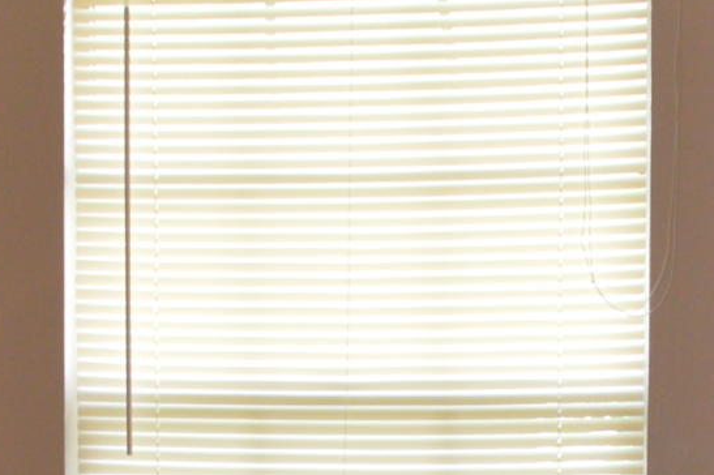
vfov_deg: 9.1
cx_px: 354
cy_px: 673
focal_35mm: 148
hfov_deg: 13.9
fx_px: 2933
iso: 500
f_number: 3.5
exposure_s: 1/60
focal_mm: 18
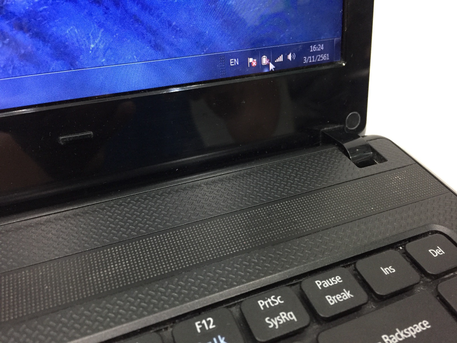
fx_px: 383
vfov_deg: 48.2
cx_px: 228
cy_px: 172
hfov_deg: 61.7
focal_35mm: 29
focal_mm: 4.15
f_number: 2.2
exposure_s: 1/20
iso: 250
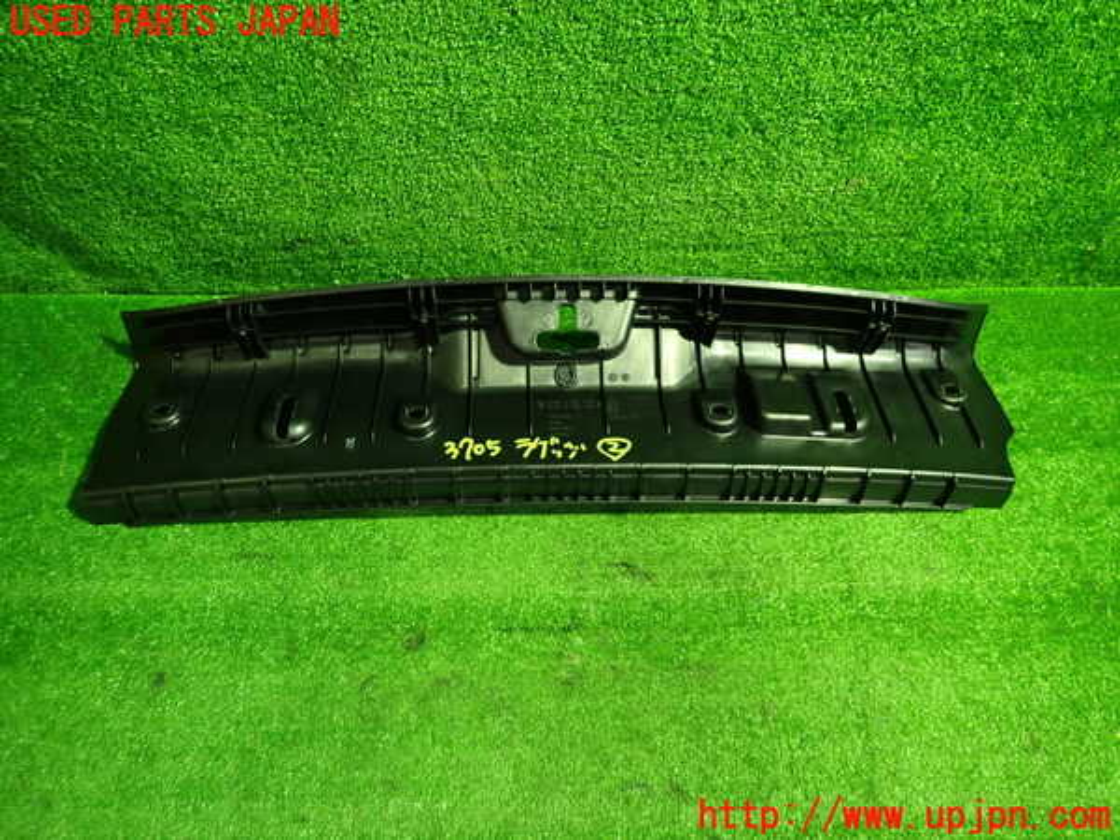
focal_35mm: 25
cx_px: 560
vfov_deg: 54.9
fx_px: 809
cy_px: 420
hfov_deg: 69.4
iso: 400
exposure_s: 1/30
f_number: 2
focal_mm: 4.5
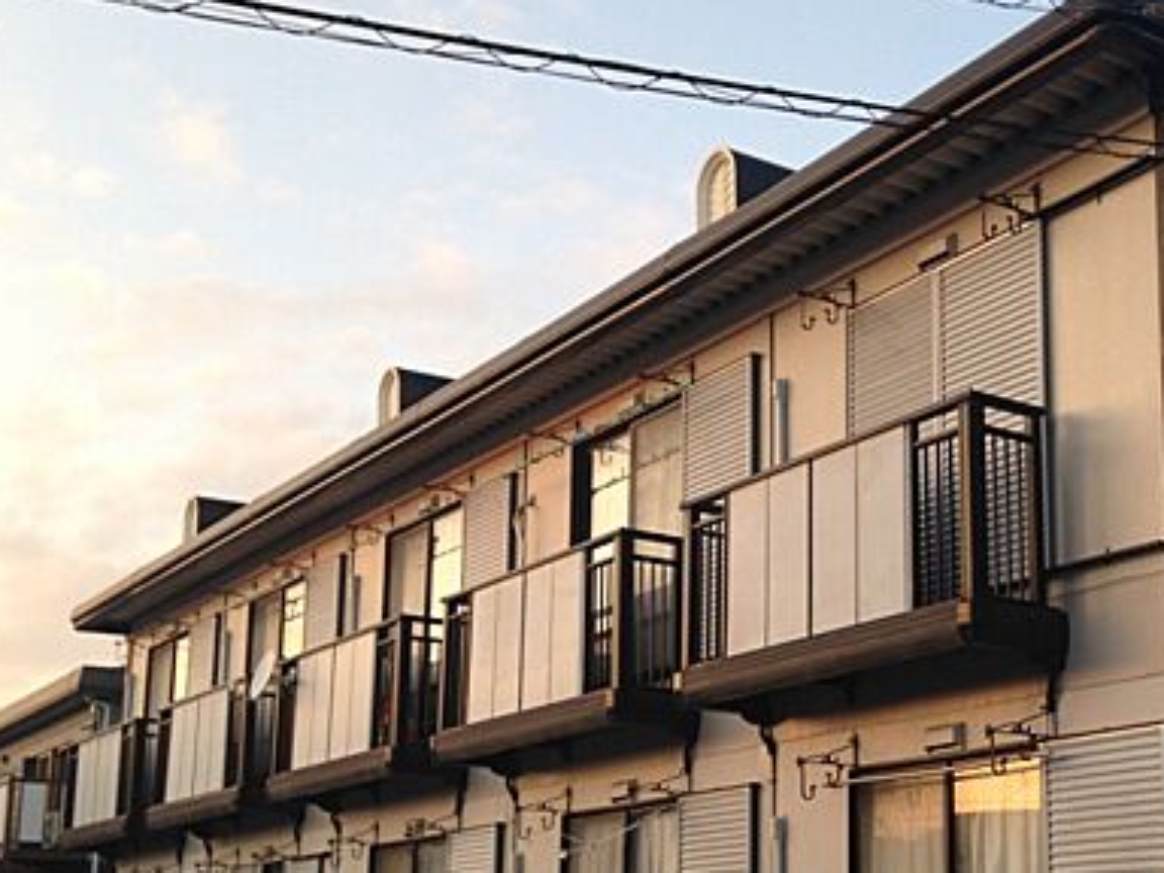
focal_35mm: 55
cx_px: 903
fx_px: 1849
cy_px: 621
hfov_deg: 34.1
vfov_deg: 26.3
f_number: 2.4
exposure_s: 1/120
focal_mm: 4.12
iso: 50
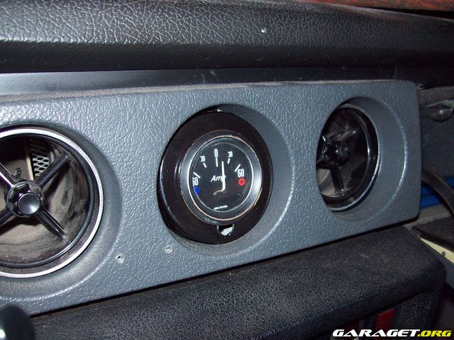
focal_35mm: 36
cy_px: 170
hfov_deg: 51.4
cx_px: 227
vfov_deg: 39.7
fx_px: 472
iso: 80
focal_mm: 6
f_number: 2.7
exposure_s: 1/64
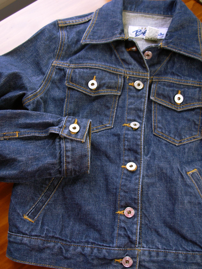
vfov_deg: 49.0
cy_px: 134
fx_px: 296
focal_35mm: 38
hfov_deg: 37.7
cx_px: 101
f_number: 2.9
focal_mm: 6.3
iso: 50
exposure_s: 1/28.5
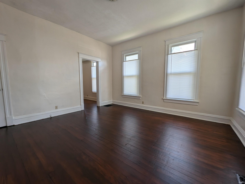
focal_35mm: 13
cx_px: 122
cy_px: 92
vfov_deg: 90.1
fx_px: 92
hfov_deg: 106.1
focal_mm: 1.95
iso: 45
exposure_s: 1/103
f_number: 2.2
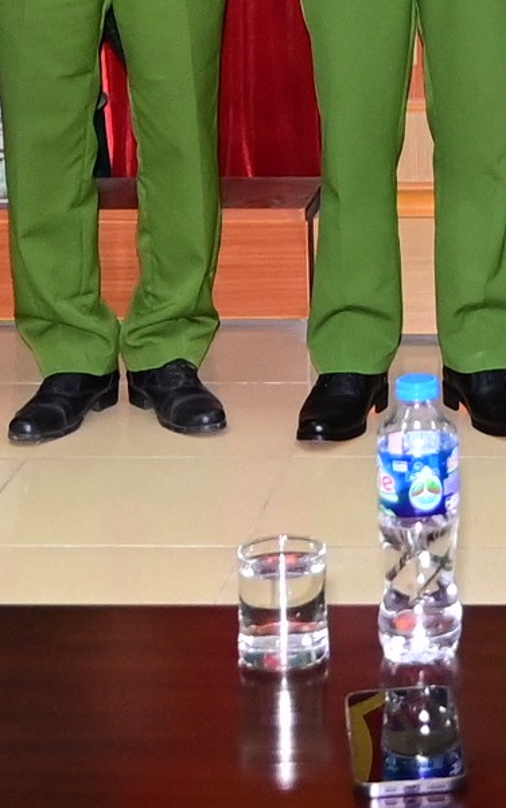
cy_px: -434
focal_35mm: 127
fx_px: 2800
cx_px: 834
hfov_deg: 9.9
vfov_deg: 15.1
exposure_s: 1/200
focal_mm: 18
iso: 1250
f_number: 3.5
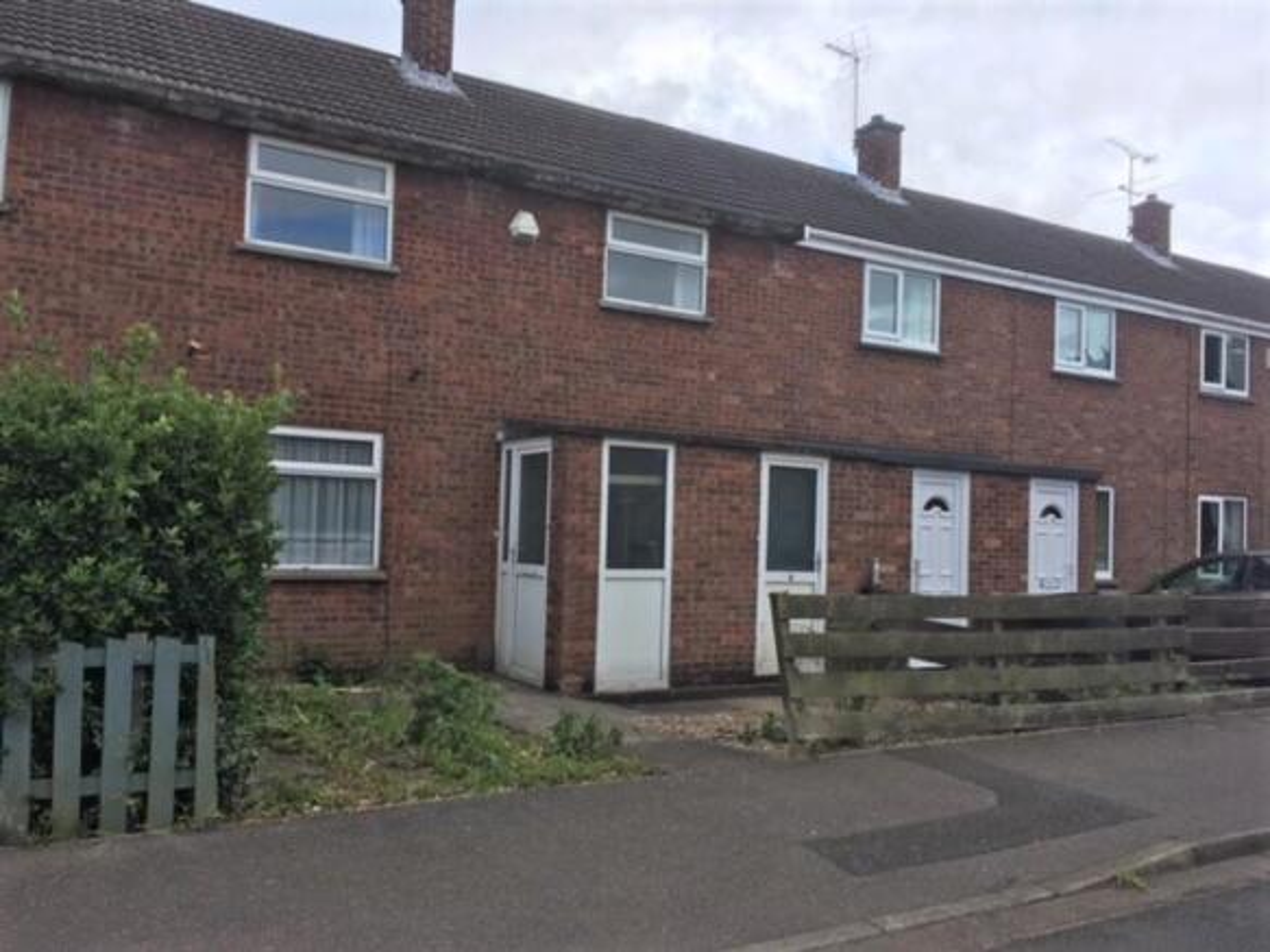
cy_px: 476
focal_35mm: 29
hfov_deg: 61.7
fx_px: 1064
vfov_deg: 48.2
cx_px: 635
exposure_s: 1/761
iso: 25
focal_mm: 4.15
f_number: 2.2
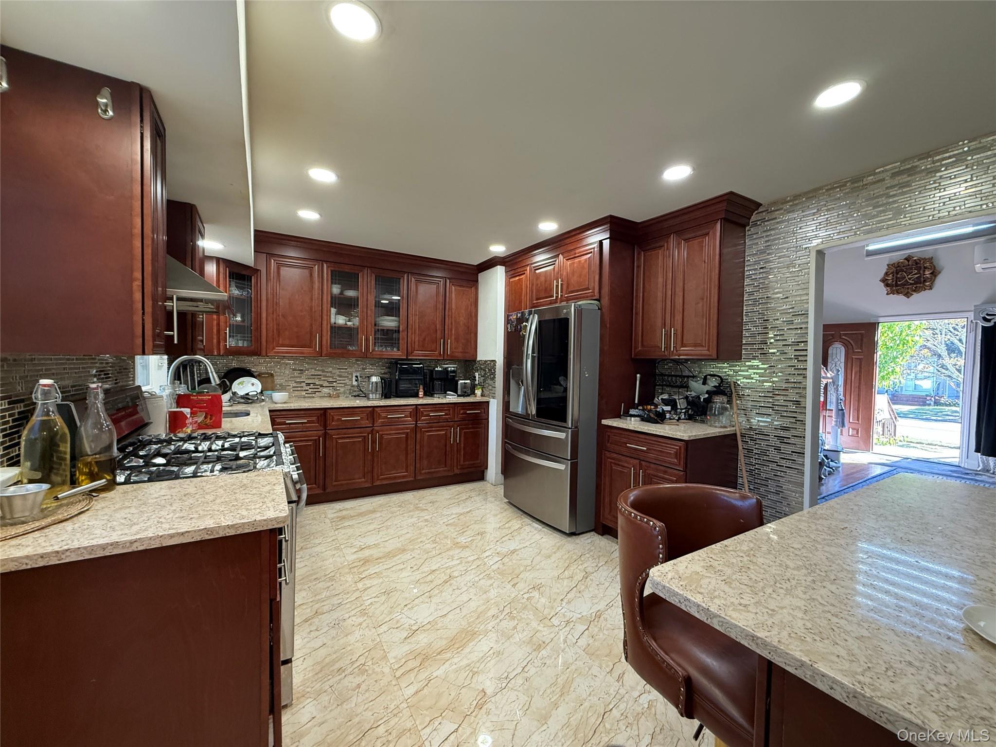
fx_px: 403
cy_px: 374
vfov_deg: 85.7
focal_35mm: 14
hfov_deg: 102.1
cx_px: 498
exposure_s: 1/60
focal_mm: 2.22
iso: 320
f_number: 2.2
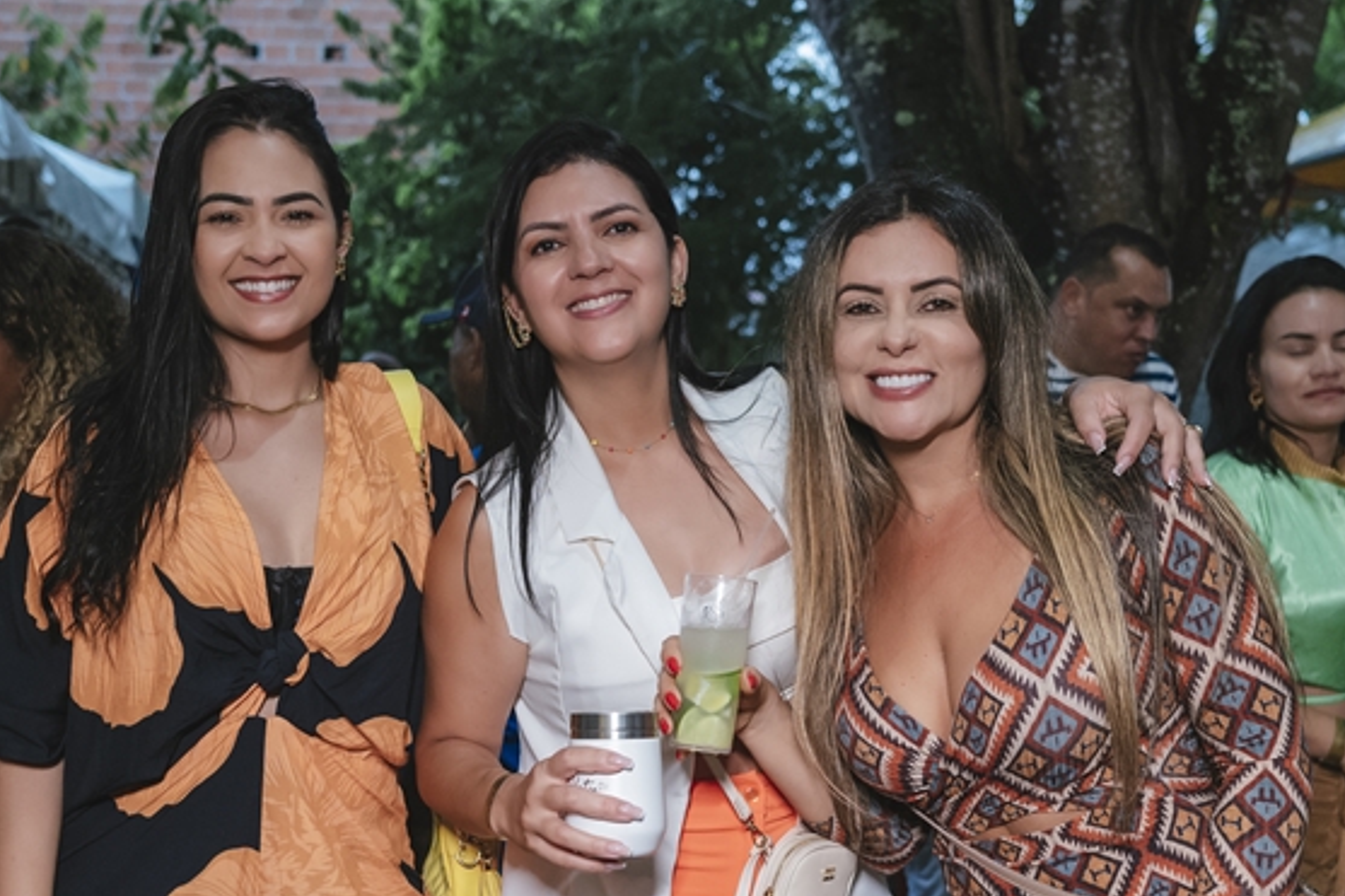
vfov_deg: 27.9
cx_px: 645
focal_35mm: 48
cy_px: 593
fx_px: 1793
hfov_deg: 41.1
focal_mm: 24
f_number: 2.5
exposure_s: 1/200
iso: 2500
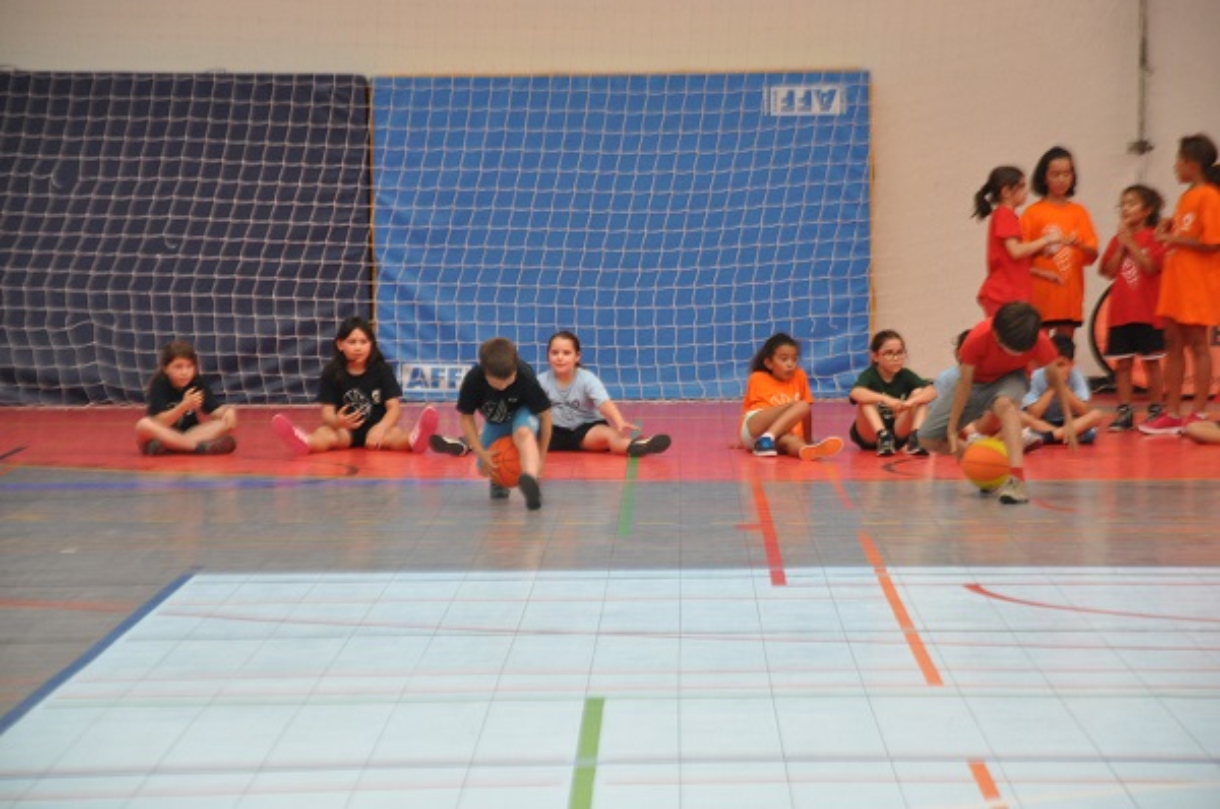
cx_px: 610
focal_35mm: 158
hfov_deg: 13.1
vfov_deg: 8.7
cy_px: 404
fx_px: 5329
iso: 1600
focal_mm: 105
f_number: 5.6
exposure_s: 1/100
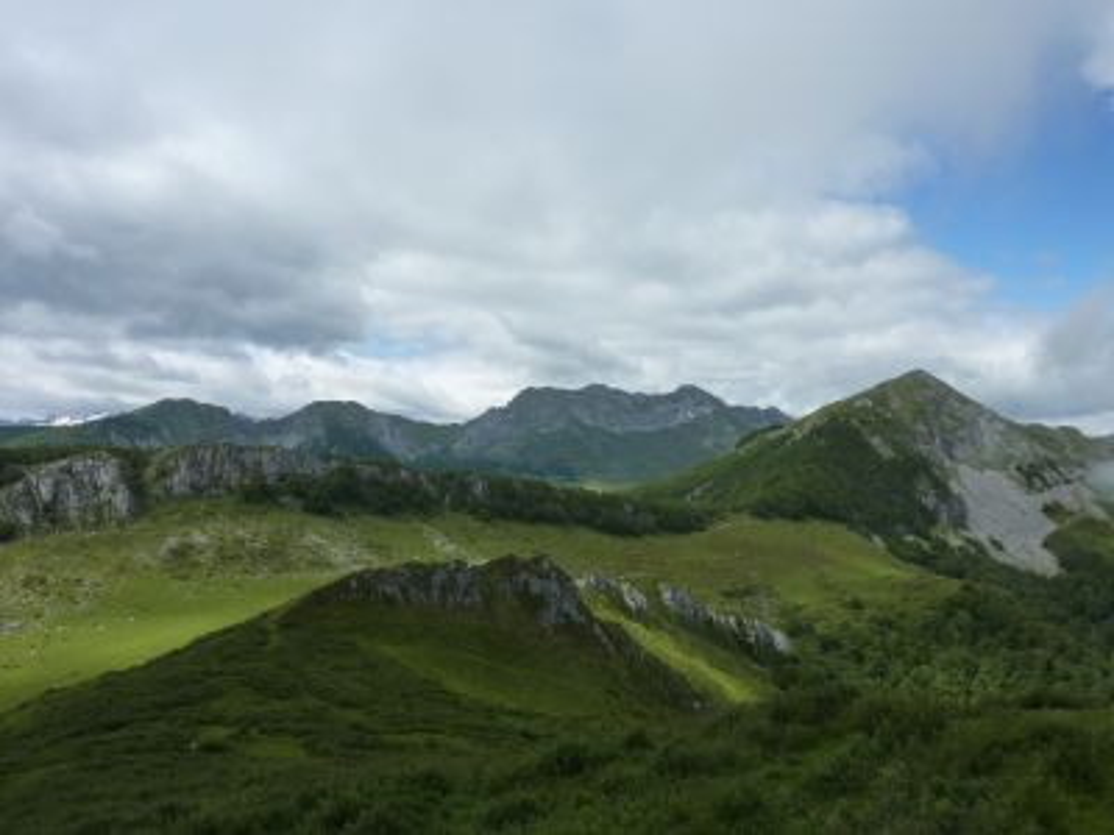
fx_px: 805
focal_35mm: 25
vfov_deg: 54.9
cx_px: 557
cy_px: 418
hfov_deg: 69.4
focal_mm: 4.1
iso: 125
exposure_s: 1/500
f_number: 5
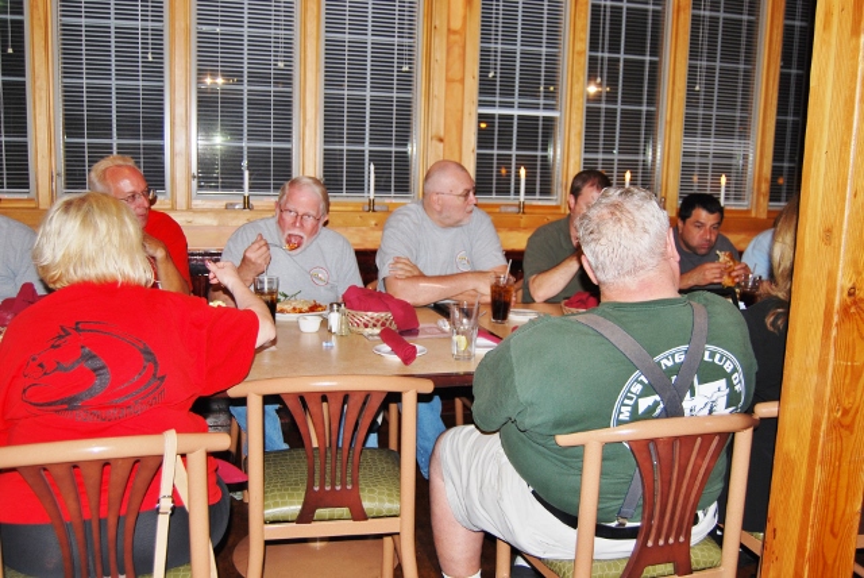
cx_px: 432
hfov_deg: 55.1
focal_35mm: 34
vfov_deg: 38.4
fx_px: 829
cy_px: 289
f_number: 3.8
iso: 200
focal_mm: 23
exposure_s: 1/60
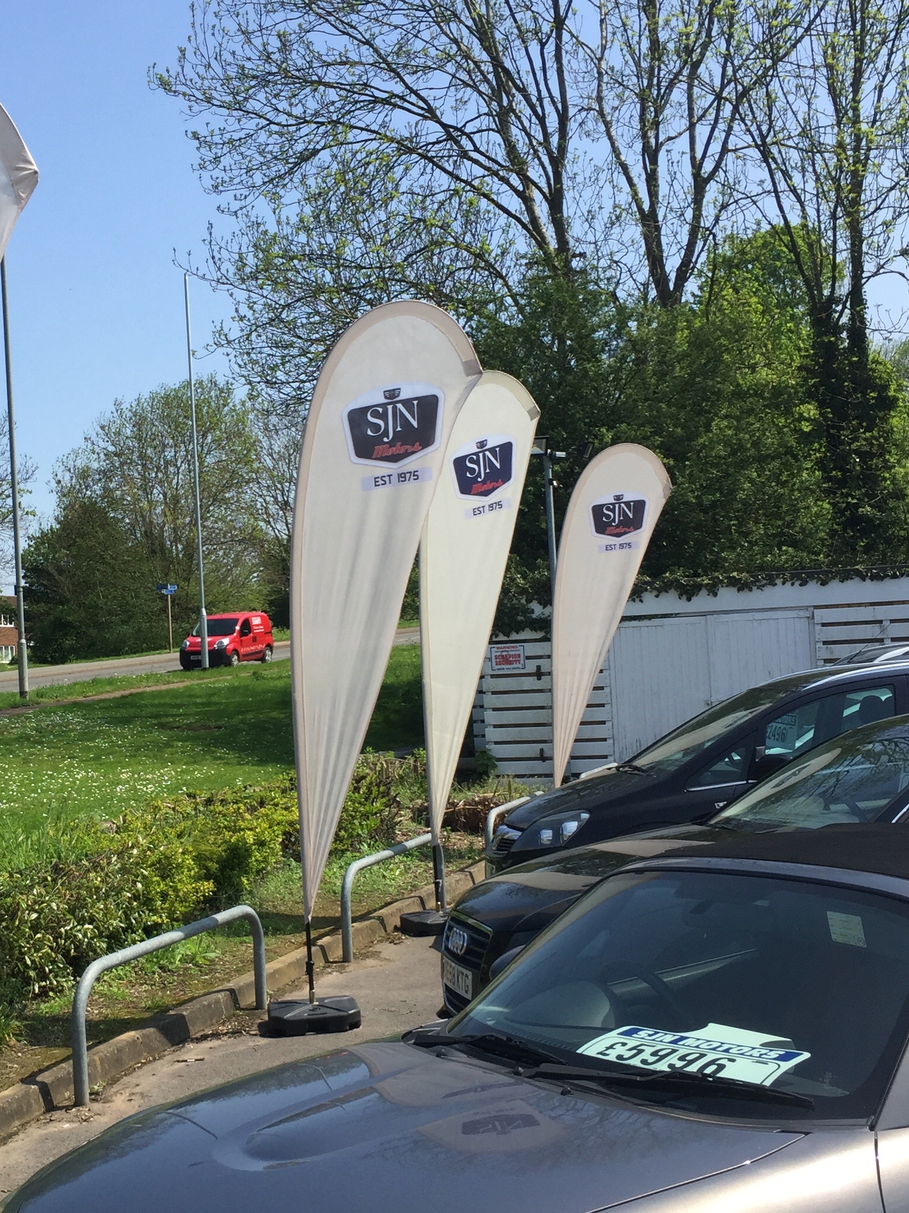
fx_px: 1611
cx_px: 251
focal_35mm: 46
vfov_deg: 41.2
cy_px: 671
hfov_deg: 31.1
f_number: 2.2
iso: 32
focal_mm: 4.15
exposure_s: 1/1582
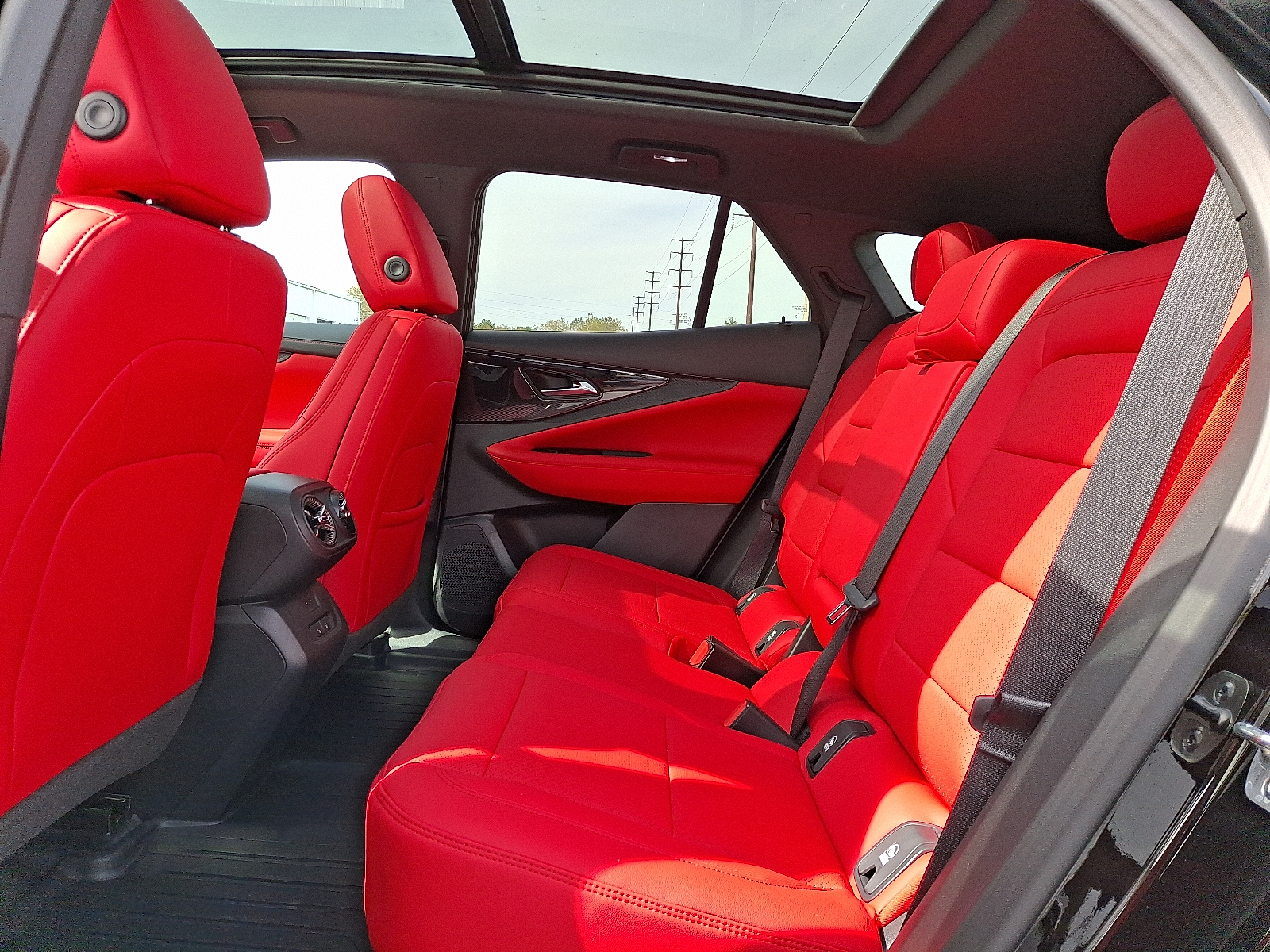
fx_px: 917
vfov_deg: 54.9
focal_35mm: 25
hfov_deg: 69.4
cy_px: 476
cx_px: 635
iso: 30
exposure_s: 1/312
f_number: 1.8
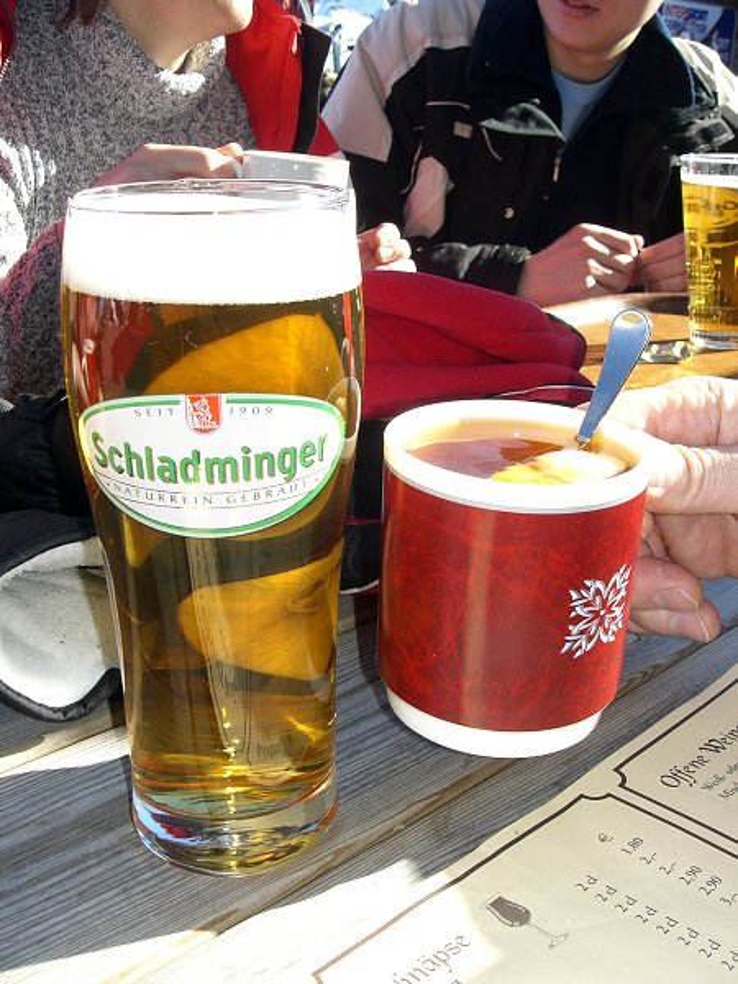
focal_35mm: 38
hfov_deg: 37.7
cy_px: 492
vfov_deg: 49.0
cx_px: 369
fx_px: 1080
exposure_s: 1/200
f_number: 4.4
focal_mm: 6.3
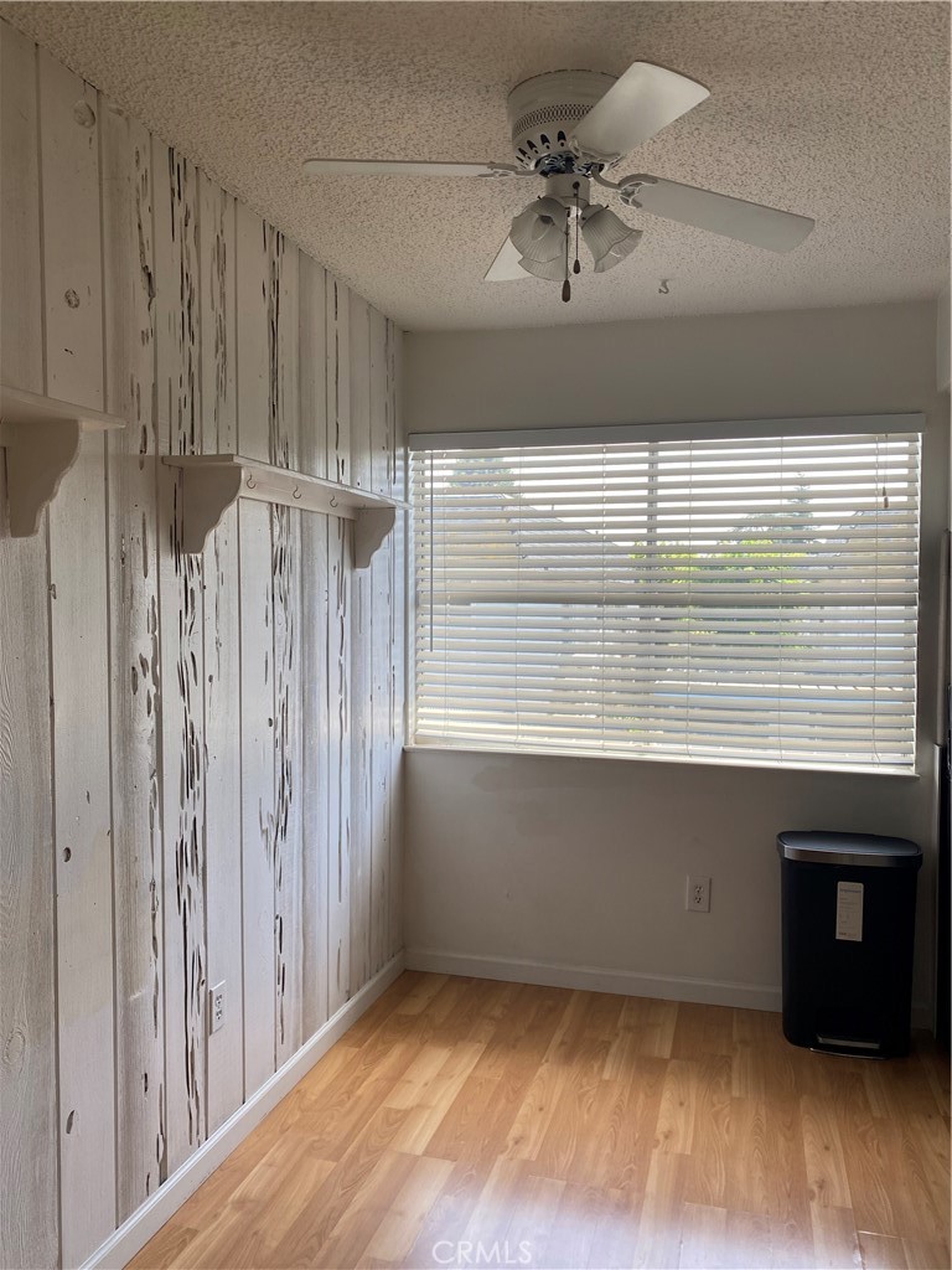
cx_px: 476
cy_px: 635
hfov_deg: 53.1
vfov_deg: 67.3
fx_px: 953
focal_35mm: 26
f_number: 1.8
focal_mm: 4.25
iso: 32
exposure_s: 1/249
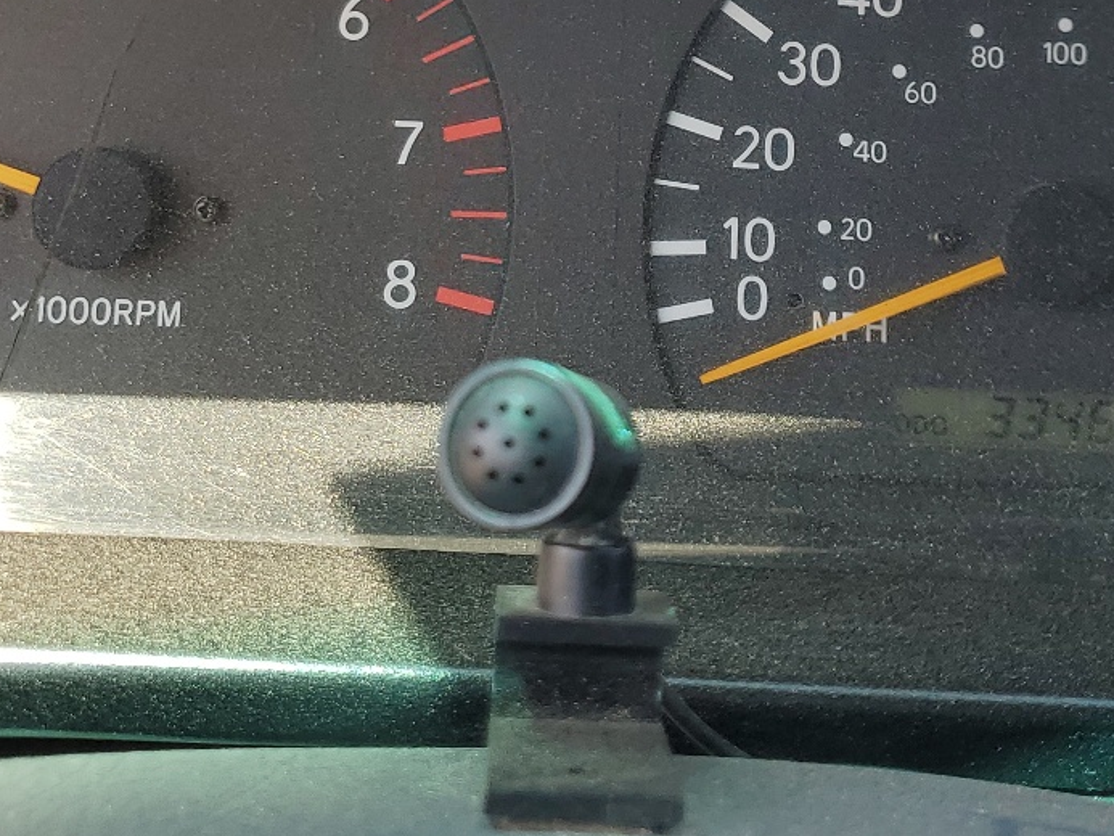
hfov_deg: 32.1
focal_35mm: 60
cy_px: -113
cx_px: 617
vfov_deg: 22.8
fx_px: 1931
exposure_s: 1/400
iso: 50
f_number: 1.5
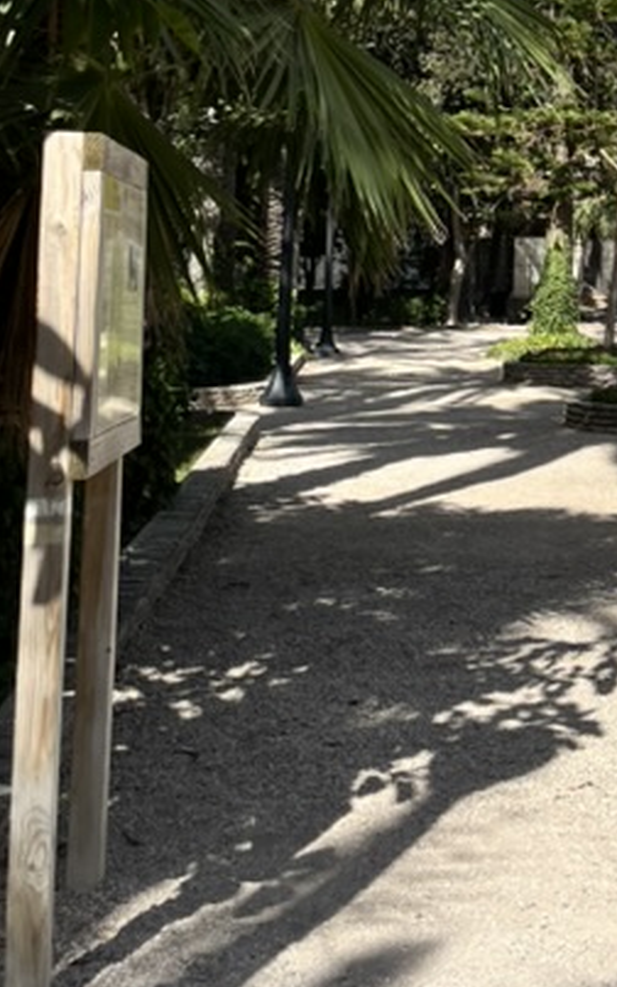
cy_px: -27
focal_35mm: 70
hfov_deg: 17.8
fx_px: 1883
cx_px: 725
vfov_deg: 27.5
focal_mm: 5.1
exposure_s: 1/3623
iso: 50
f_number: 1.6
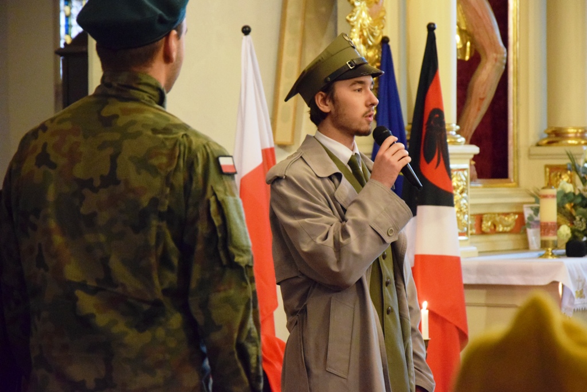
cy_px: 196
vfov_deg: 8.7
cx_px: 294
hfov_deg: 13.0
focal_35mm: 158
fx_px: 2568
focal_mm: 105
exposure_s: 1/60
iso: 6400
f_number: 5.6
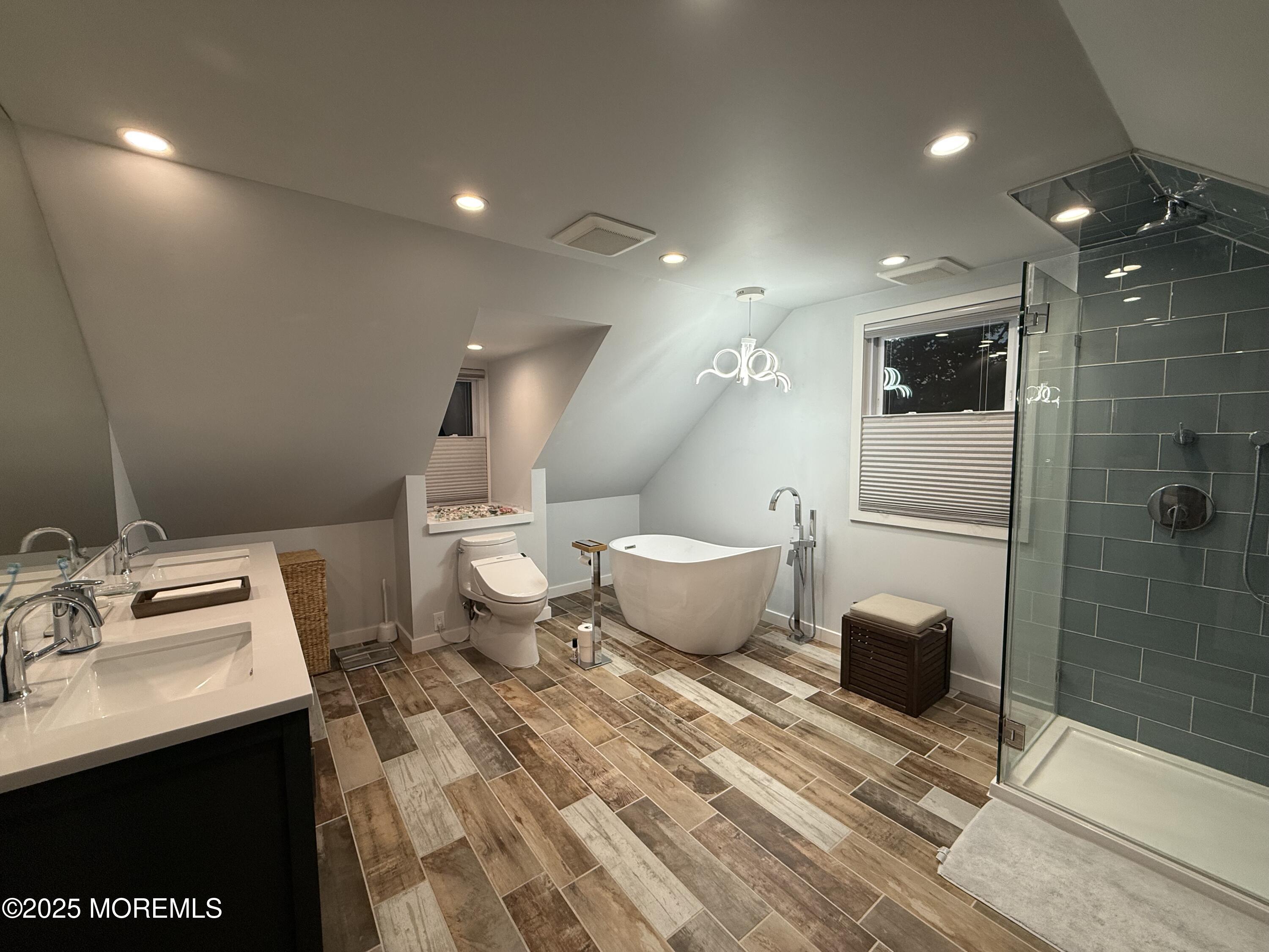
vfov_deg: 85.7
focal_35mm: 14
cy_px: 476
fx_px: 513
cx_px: 634
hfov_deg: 102.1
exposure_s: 1/120
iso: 100
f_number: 2.2
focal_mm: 2.22
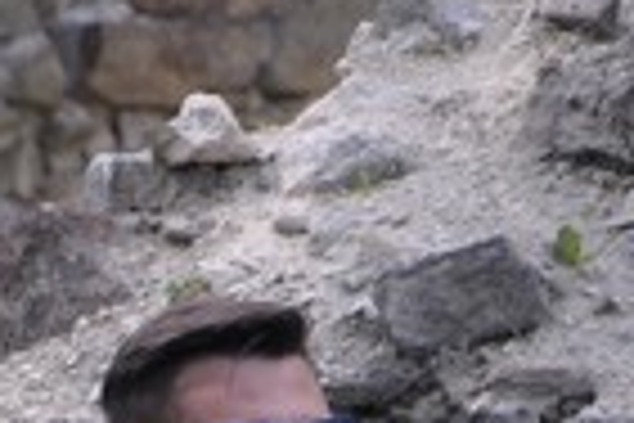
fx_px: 19609
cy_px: 1467
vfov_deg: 1.2
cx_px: -1142
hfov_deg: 1.8
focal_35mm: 1114
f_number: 5.6
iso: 500
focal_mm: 105
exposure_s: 1/800
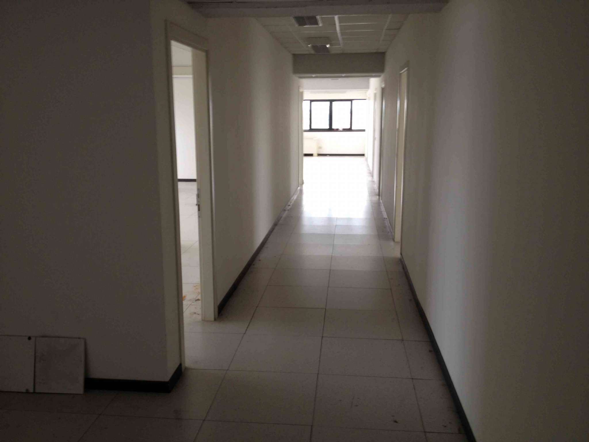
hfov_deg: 52.6
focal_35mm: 35
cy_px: 221
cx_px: 294
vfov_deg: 40.7
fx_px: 596
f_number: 2.4
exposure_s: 1/20
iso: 50
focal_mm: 4.28
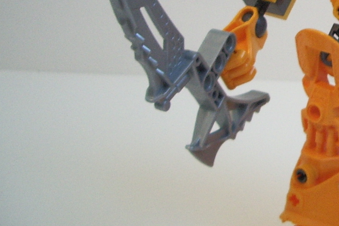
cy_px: 21
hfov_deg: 22.1
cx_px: 389
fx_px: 810
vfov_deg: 15.7
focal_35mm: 86
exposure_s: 1/15
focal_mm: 5.8
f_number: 2.6
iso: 200
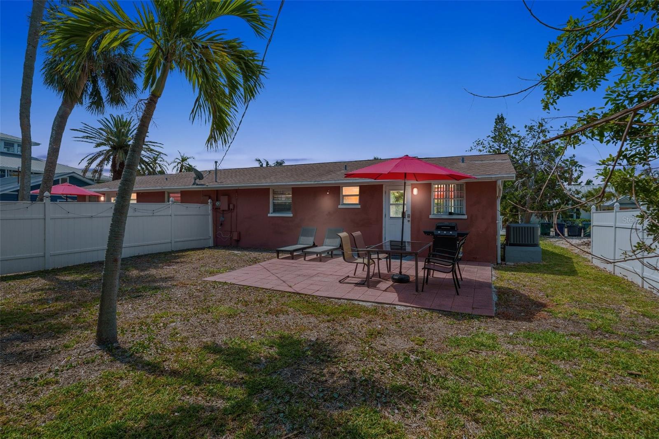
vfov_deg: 70.4
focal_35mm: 17
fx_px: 311
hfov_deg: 93.3
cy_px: 220
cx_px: 330
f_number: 9
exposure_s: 1/500
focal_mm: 17
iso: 250
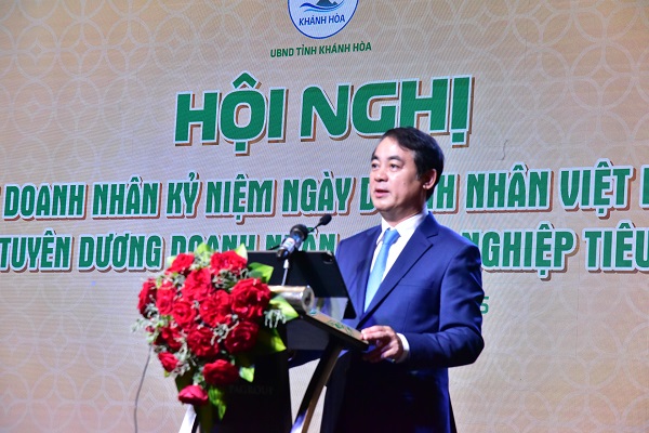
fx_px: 1893
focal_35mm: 105
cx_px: 324
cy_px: 216
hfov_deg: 19.5
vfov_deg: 13.0
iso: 3200
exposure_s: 1/160
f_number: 8
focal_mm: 105
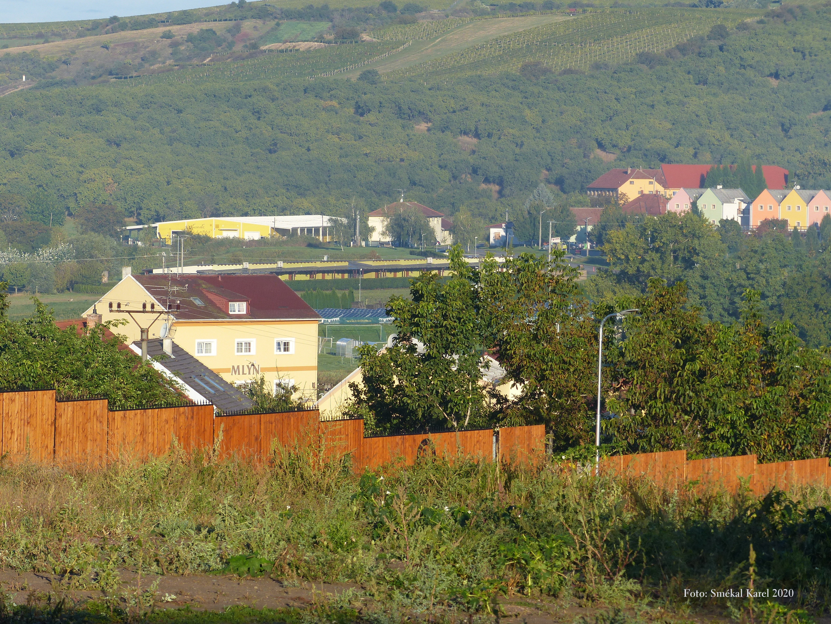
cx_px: 416
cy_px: 312
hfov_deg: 9.8
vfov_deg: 7.4
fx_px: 4825
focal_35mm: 201
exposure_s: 1/640
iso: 100
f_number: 4
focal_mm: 36.2
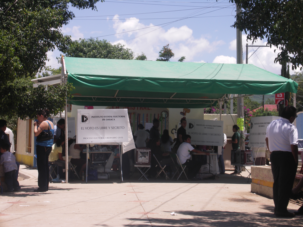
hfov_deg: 26.0
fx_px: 656
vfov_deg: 19.6
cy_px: 114
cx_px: 152
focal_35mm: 75
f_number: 6.3
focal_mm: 19.5
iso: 50
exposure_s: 1/200
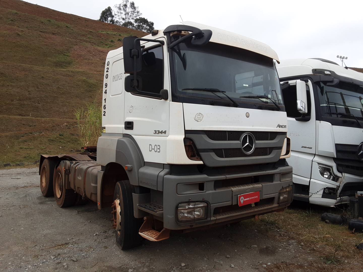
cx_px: 182
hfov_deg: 63.4
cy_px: 136
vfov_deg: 49.7
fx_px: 294
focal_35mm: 28
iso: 40
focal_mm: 2.9
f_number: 1.9
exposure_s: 1/1076
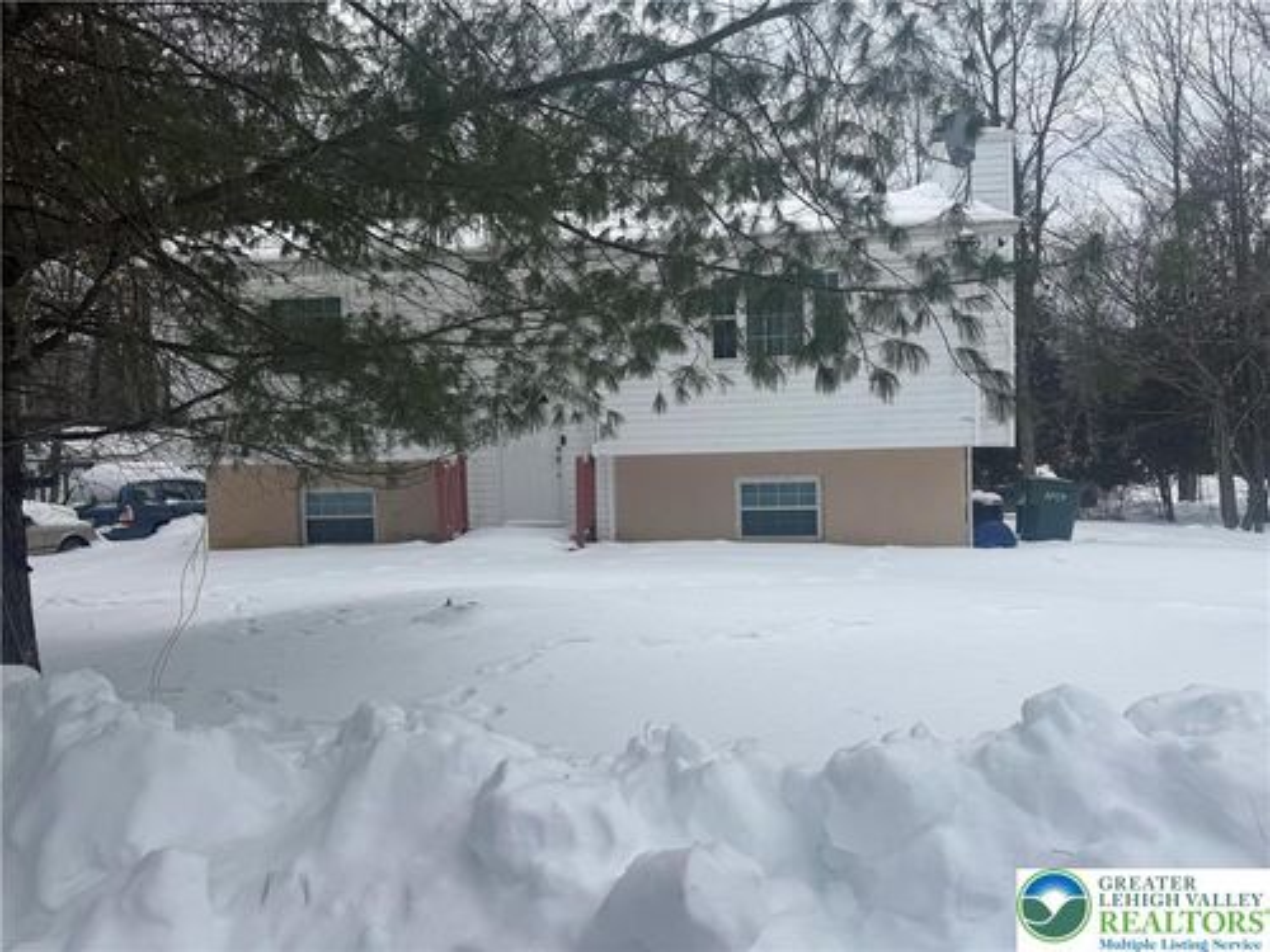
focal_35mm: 24
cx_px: 635
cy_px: 476
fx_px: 881
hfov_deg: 71.6
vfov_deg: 56.8
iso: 80
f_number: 1.78
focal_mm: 6.76
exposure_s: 1/2801
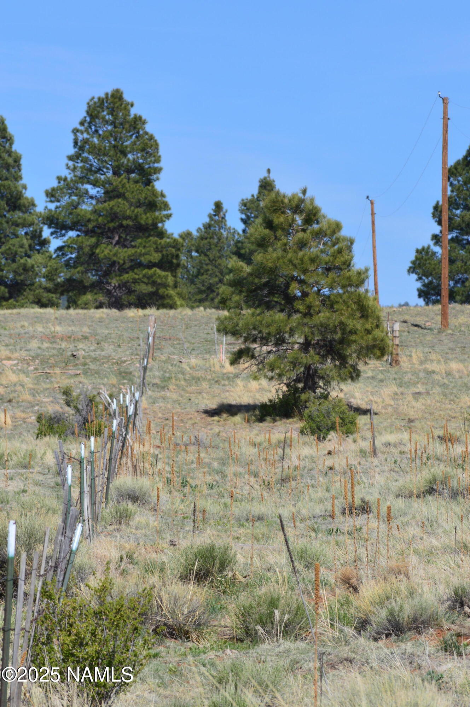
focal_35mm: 300
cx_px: 235
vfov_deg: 6.9
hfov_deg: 4.6
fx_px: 5888
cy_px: 354
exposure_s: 1/500
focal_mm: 200
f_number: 11
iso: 320
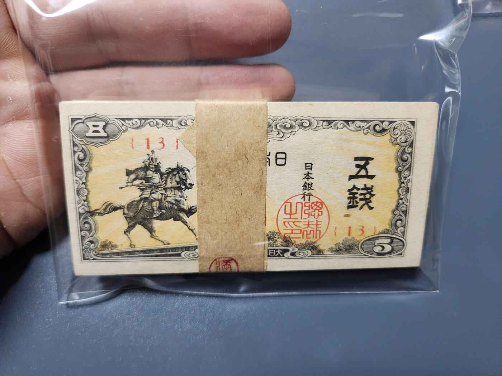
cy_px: 188
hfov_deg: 73.9
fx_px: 334
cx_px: 251
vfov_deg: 58.9
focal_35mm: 23
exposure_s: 1/100
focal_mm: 5.4
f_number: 1.8
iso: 1000
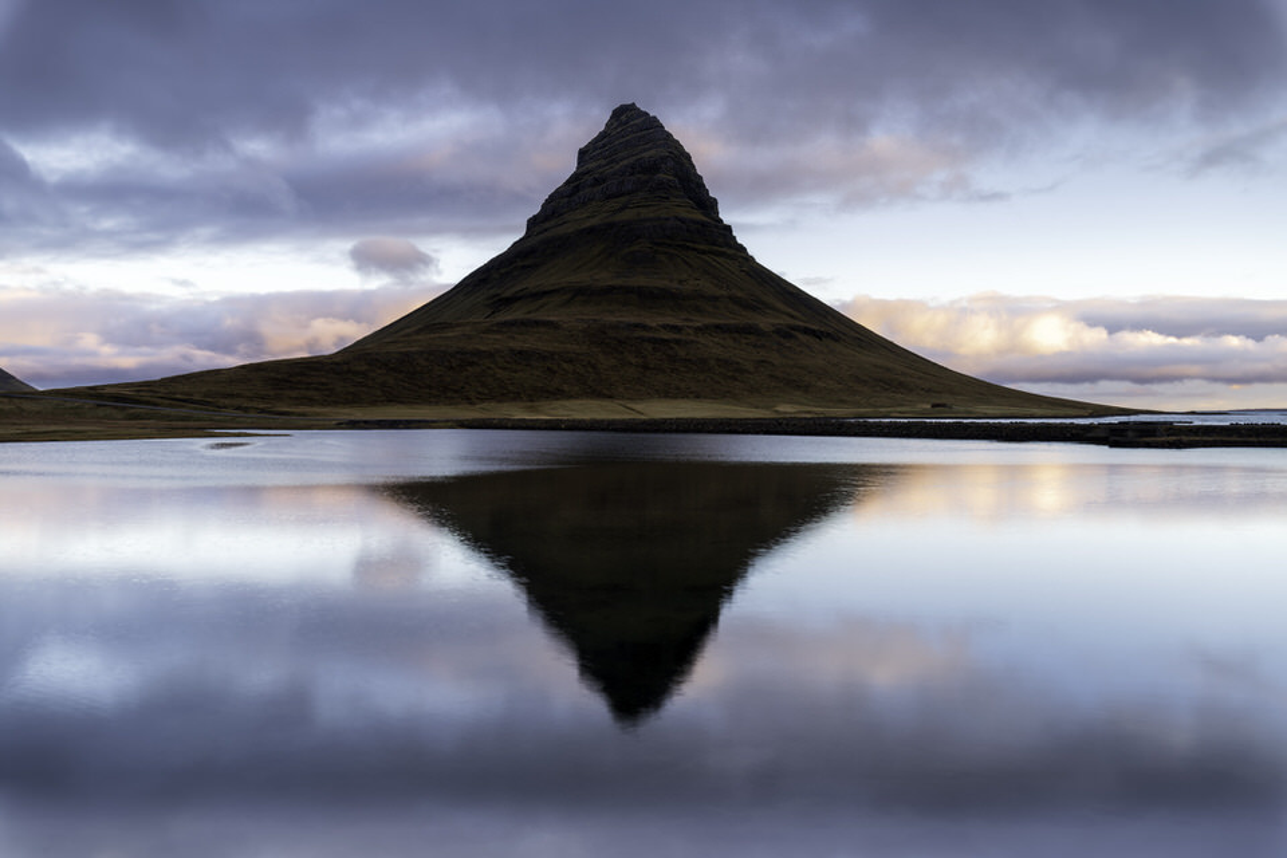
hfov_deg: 61.9
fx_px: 1072
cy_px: 429
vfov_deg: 43.6
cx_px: 644
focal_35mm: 30
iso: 64
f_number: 11
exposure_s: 1/1.67
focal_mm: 30
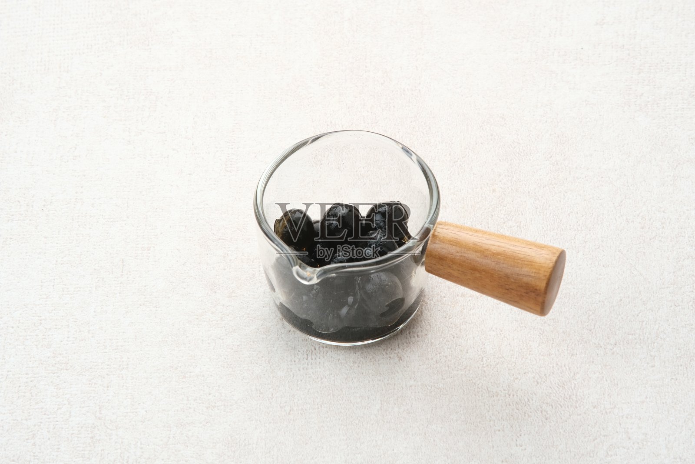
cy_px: 232
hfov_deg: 16.0
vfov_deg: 10.7
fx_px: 2471
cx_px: 348
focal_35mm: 128
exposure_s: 1/100
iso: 500
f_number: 13
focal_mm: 85
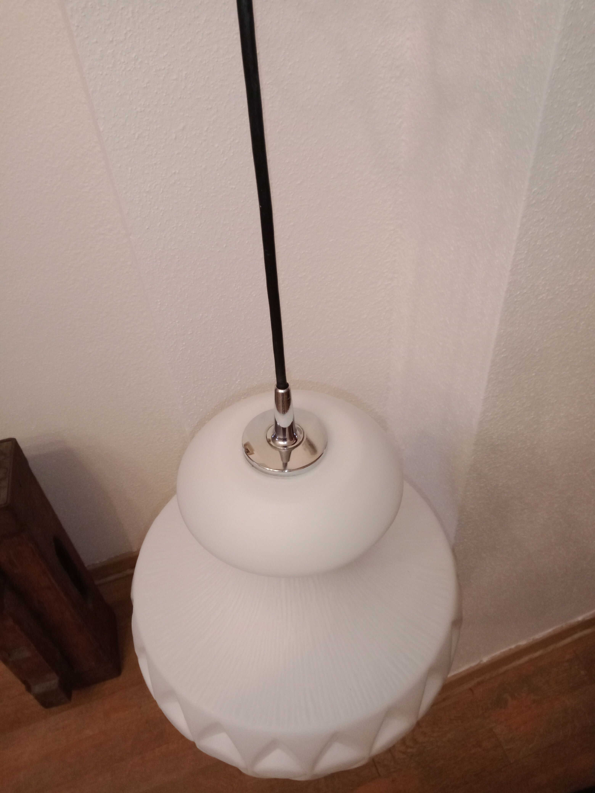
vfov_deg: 65.3
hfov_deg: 51.4
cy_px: 396
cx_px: 298
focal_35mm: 27
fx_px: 619
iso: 609
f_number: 2
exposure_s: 1/33.3
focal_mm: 3.54
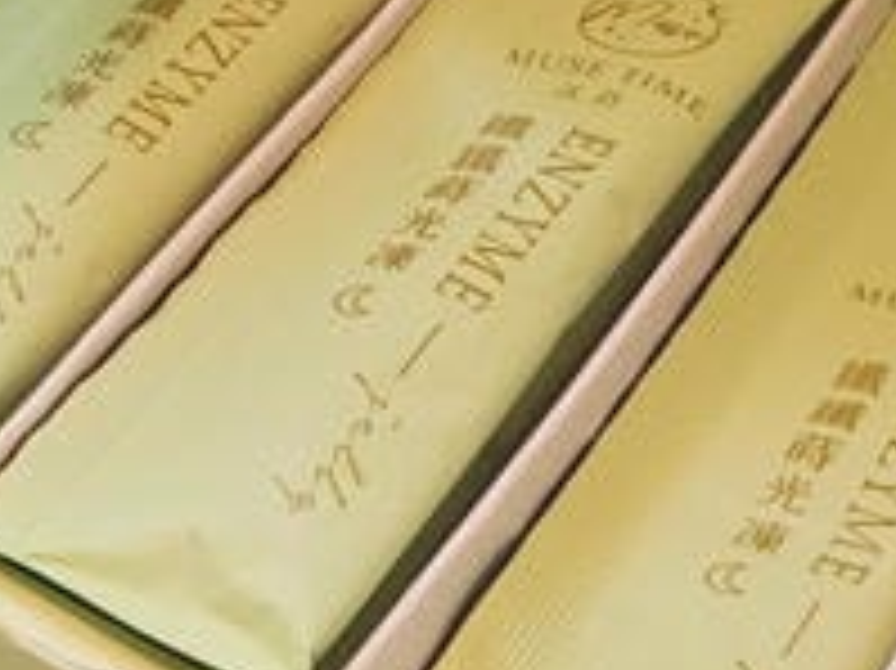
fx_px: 3596
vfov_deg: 10.5
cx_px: -288
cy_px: -157
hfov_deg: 13.6
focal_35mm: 139
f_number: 2.8
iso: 100
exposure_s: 1/120
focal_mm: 8.72
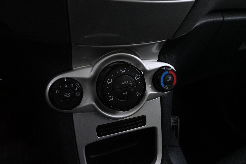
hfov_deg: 67.4
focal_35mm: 27
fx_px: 184
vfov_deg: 47.9
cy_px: 82
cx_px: 123
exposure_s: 1/30
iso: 10000
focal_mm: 18
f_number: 7.1
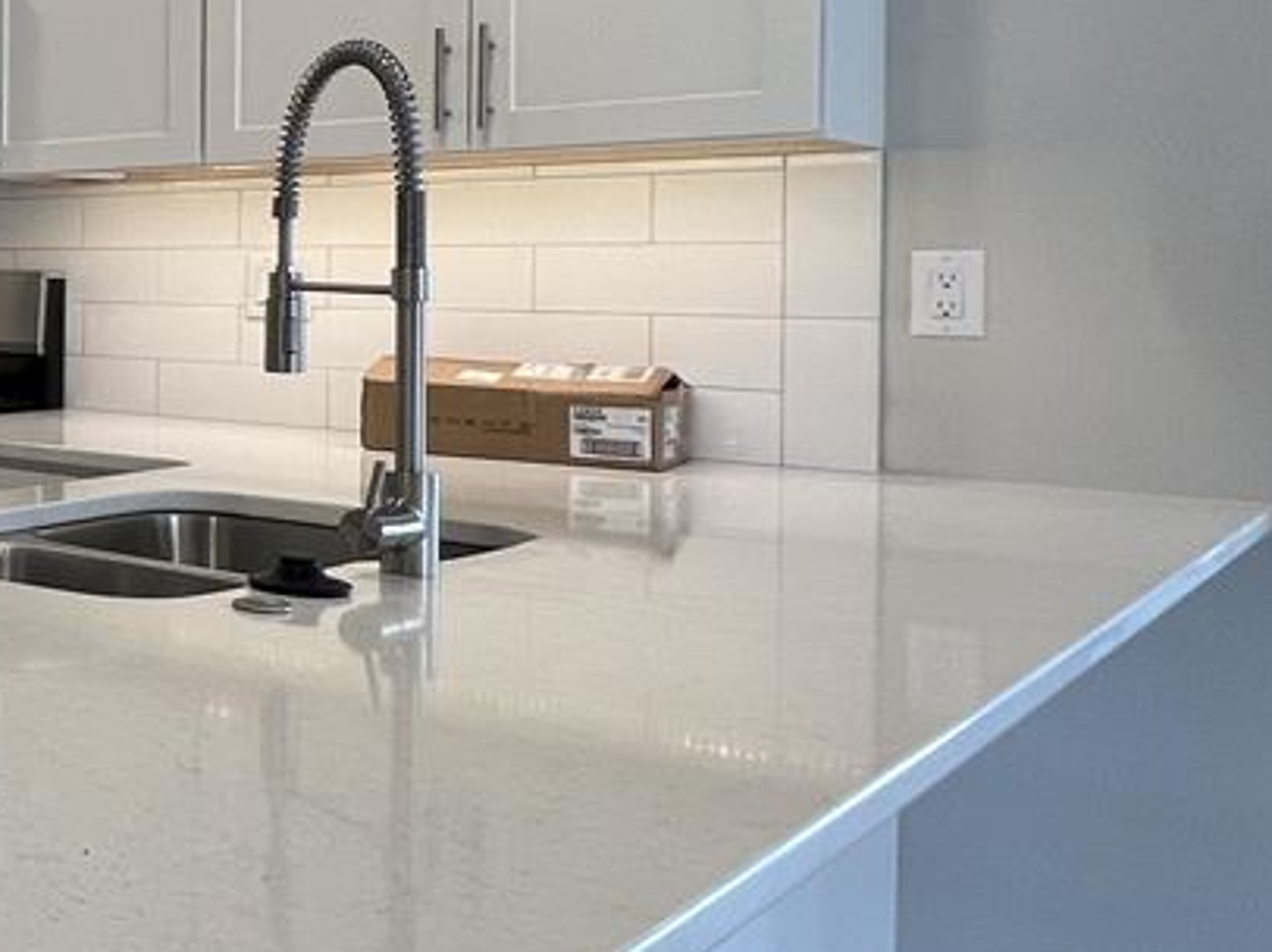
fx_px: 1506
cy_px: 291
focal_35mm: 41
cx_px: -492
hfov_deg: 31.4
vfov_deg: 34.7
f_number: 1.8
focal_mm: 1.57
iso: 125
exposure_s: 1/120
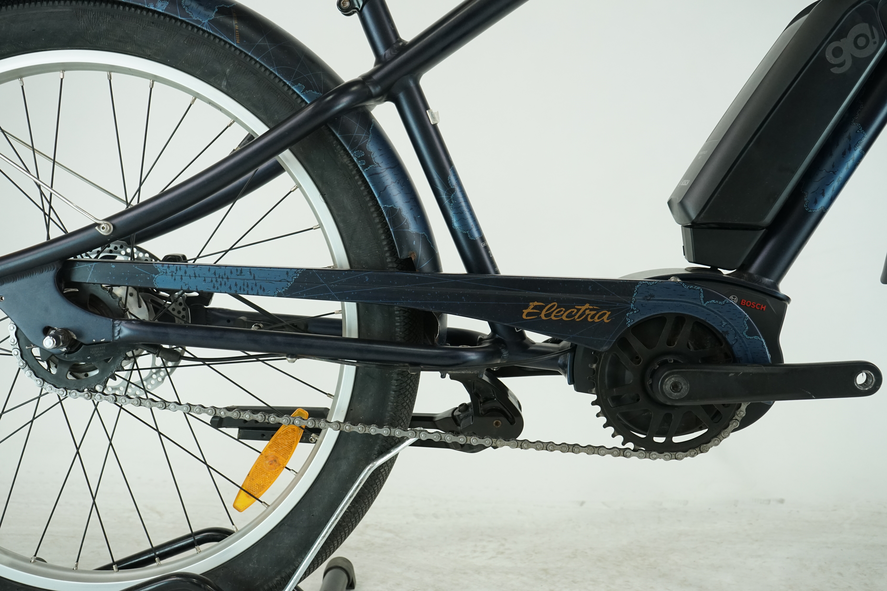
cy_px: 296
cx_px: 444
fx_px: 936
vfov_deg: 35.1
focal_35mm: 38
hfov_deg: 50.7
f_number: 6.3
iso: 1600
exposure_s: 1/200
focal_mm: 38
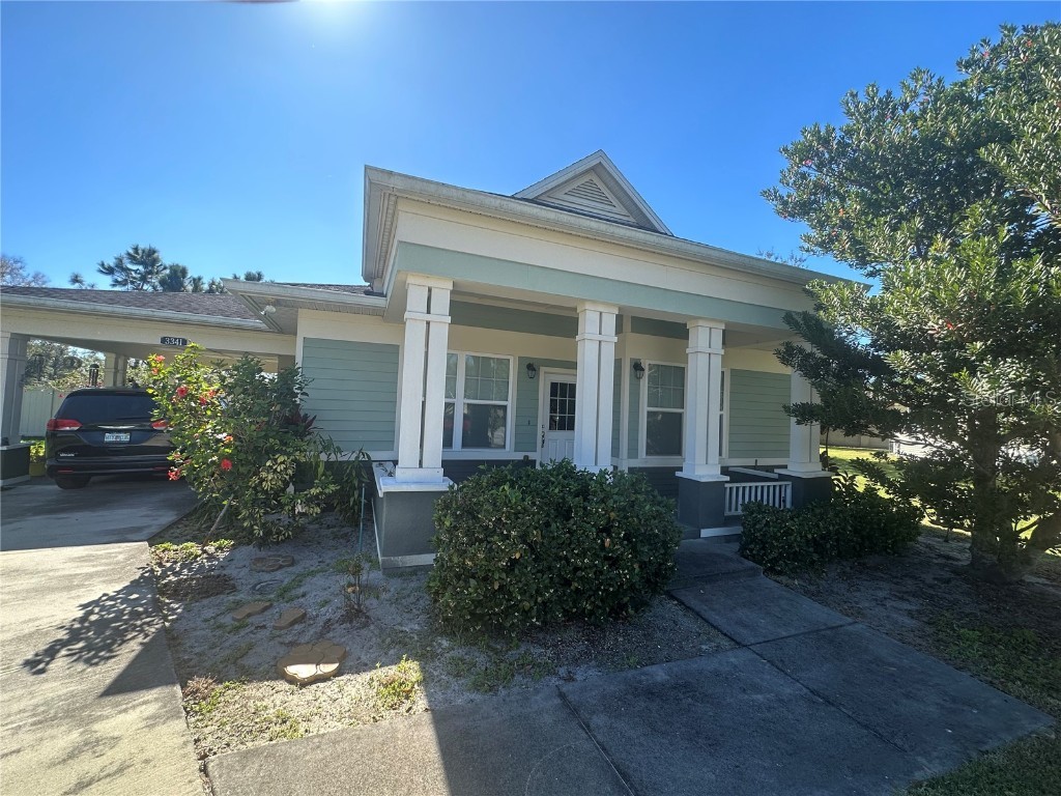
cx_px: 530
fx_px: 429
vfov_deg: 85.7
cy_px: 398
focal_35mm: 14
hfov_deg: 102.1
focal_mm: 2.22
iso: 40
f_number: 2.2
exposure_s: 1/504
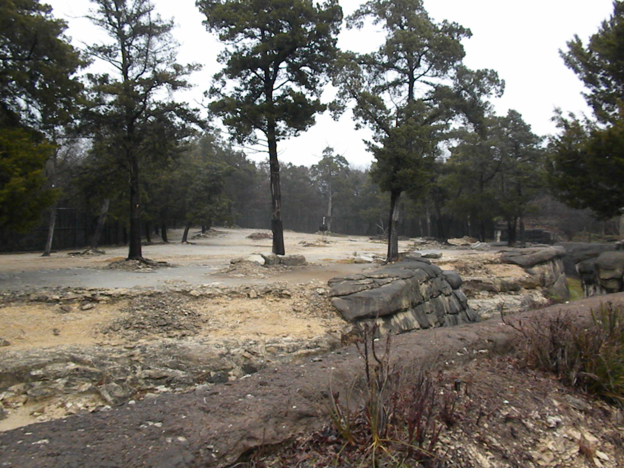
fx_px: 667
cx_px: 312
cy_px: 234
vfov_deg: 38.7
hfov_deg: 50.1
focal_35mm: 37
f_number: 10
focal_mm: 6.6
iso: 640
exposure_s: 1/135
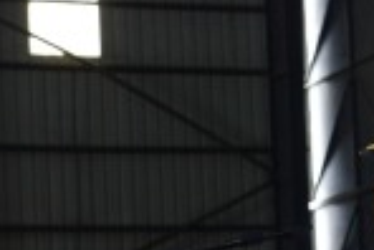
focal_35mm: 194
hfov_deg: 10.6
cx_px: 171
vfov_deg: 7.1
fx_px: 2017
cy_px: 253
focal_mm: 48
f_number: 7.1
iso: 2500
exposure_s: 1/160
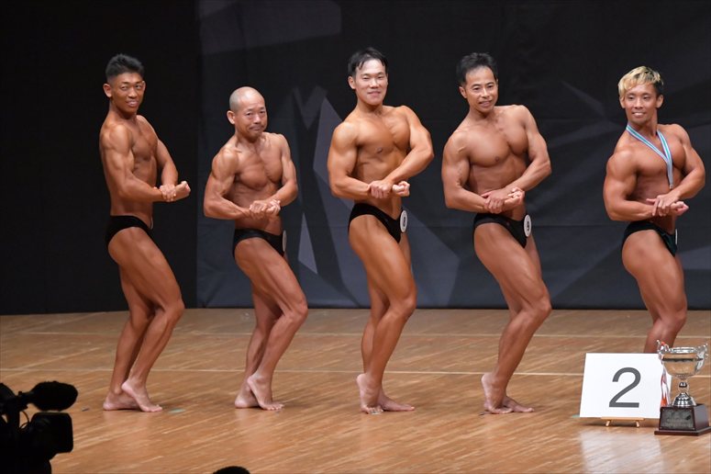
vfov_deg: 5.1
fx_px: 5330
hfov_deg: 7.6
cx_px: 356
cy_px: 237
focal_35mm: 270
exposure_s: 1/400
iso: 6400
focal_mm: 180
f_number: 5.6
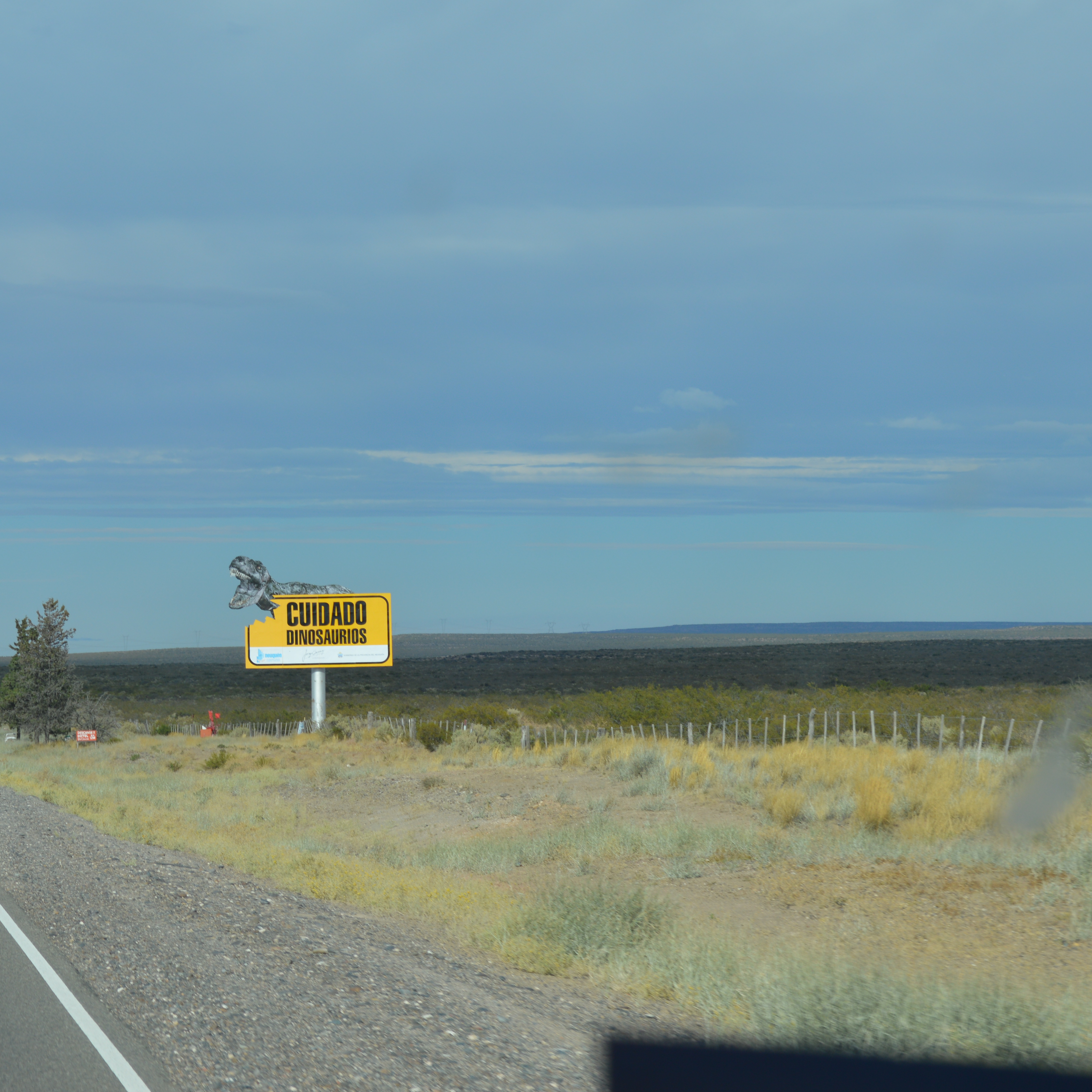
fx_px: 3770
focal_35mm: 106
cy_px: 547
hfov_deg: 16.4
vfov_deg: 16.5
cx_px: 310
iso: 100
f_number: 8
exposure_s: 1/250
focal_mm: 55
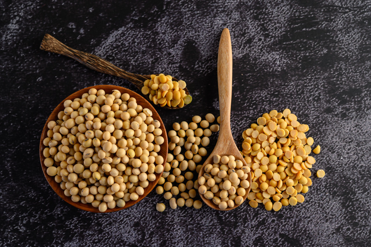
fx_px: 618
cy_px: 124
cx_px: 186
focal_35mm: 60
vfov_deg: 22.6
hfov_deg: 33.4
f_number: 8
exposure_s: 1/125
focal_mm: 60
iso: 100
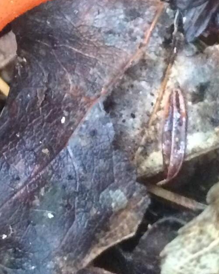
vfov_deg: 13.4
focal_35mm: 136
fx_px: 1101
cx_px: -2
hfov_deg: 11.2
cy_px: -133
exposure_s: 1/30
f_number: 2.2
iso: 320
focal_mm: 4.15
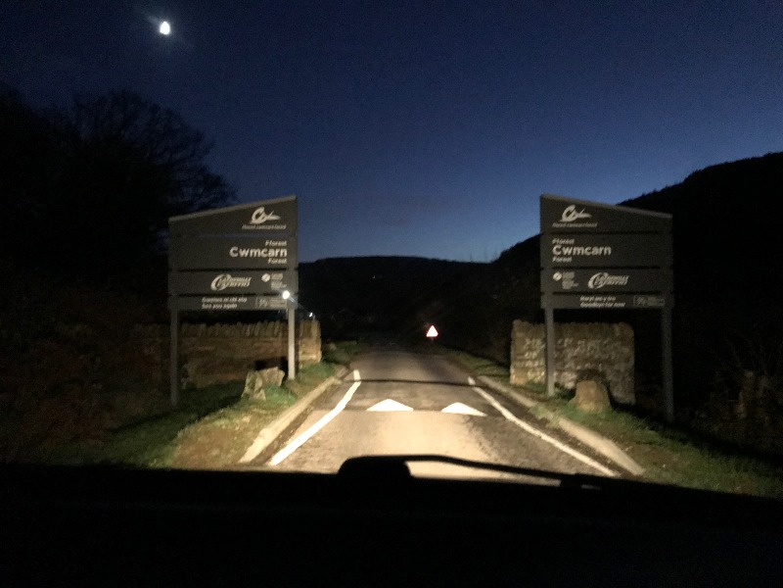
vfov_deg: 49.7
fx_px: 633
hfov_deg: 63.4
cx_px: 392
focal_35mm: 28
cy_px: 294
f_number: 1.8
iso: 800
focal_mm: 3.99
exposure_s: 1/4
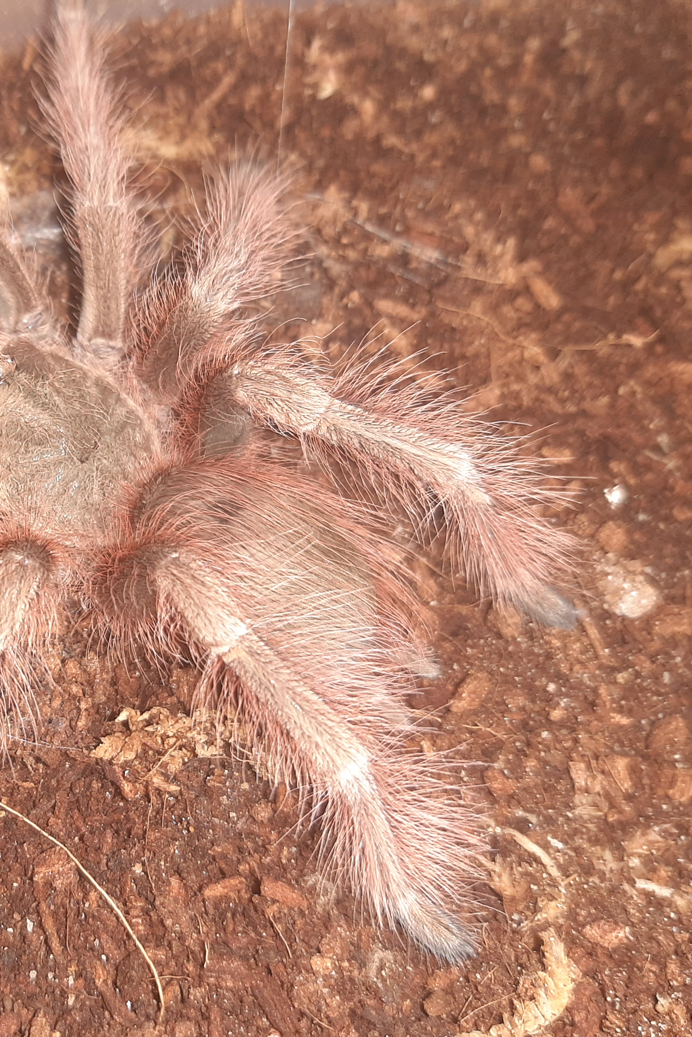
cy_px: 520
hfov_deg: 33.1
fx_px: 1095
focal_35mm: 38
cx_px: 58
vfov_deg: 50.7
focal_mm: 3.93
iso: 50
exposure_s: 1/100
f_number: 1.7
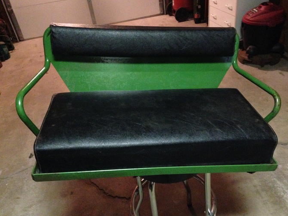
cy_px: 110
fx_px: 283
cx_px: 148
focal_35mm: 34
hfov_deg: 54.0
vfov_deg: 41.8
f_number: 2.4
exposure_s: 1/15
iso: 800
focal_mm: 4.12
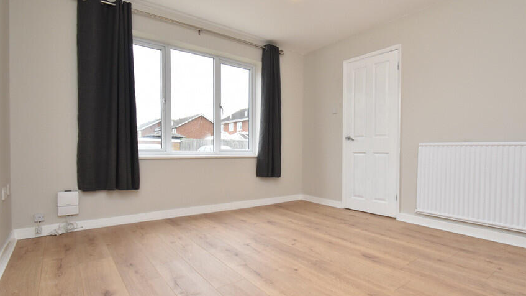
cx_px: 314
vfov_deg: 58.3
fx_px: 265
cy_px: 141
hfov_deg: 88.5
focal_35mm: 19
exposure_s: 1/200
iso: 500
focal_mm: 10
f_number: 5
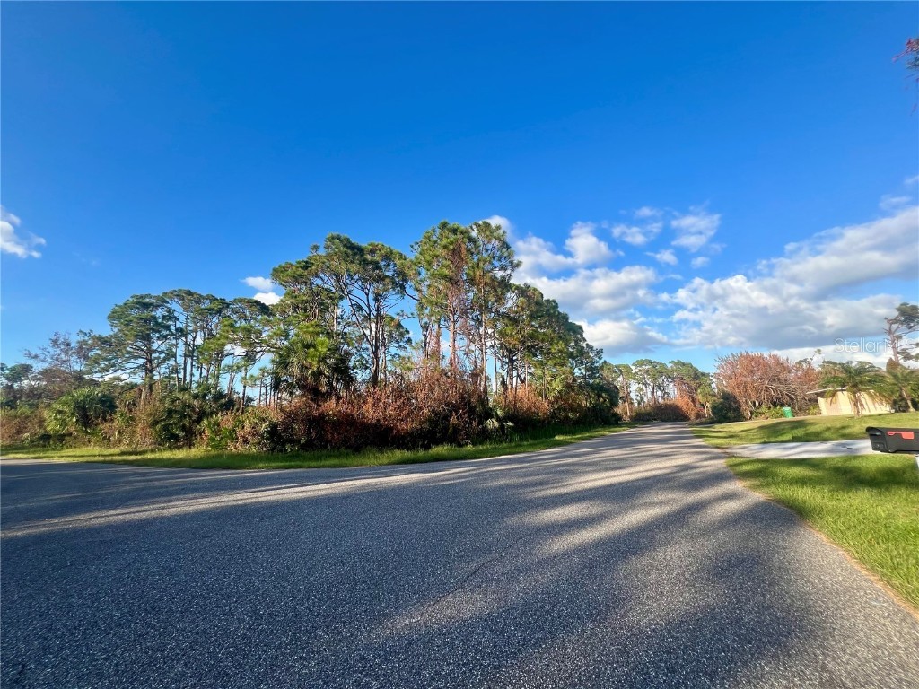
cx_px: 460
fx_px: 345
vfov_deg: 89.9
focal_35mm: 13
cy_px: 344
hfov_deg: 106.2
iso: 32
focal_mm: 1.57
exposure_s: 1/840
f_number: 1.8
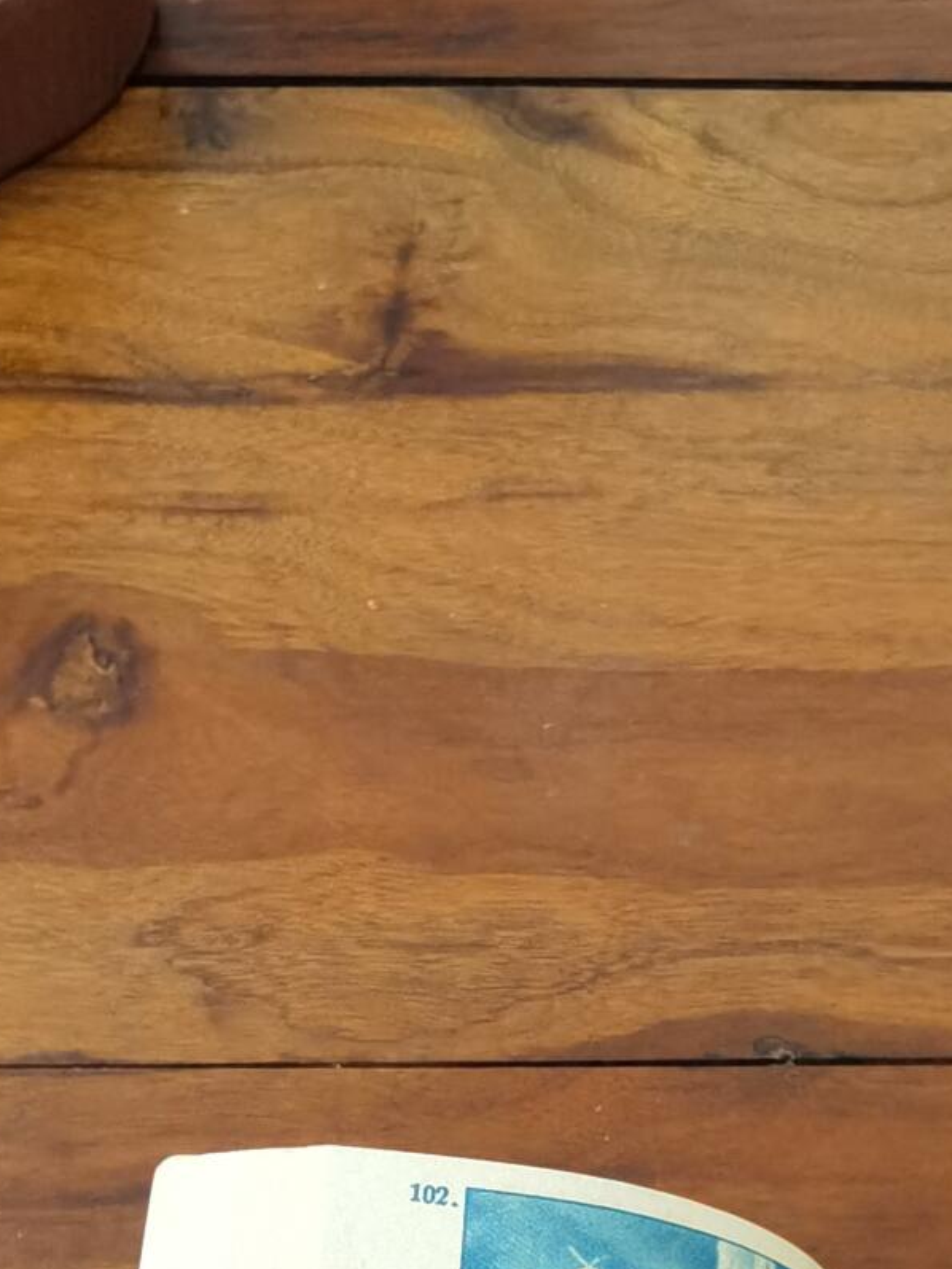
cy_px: 1287
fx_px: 2236
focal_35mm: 61
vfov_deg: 29.5
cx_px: 949
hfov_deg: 23.1
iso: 160
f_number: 2.2
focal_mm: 2.26
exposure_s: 1/30
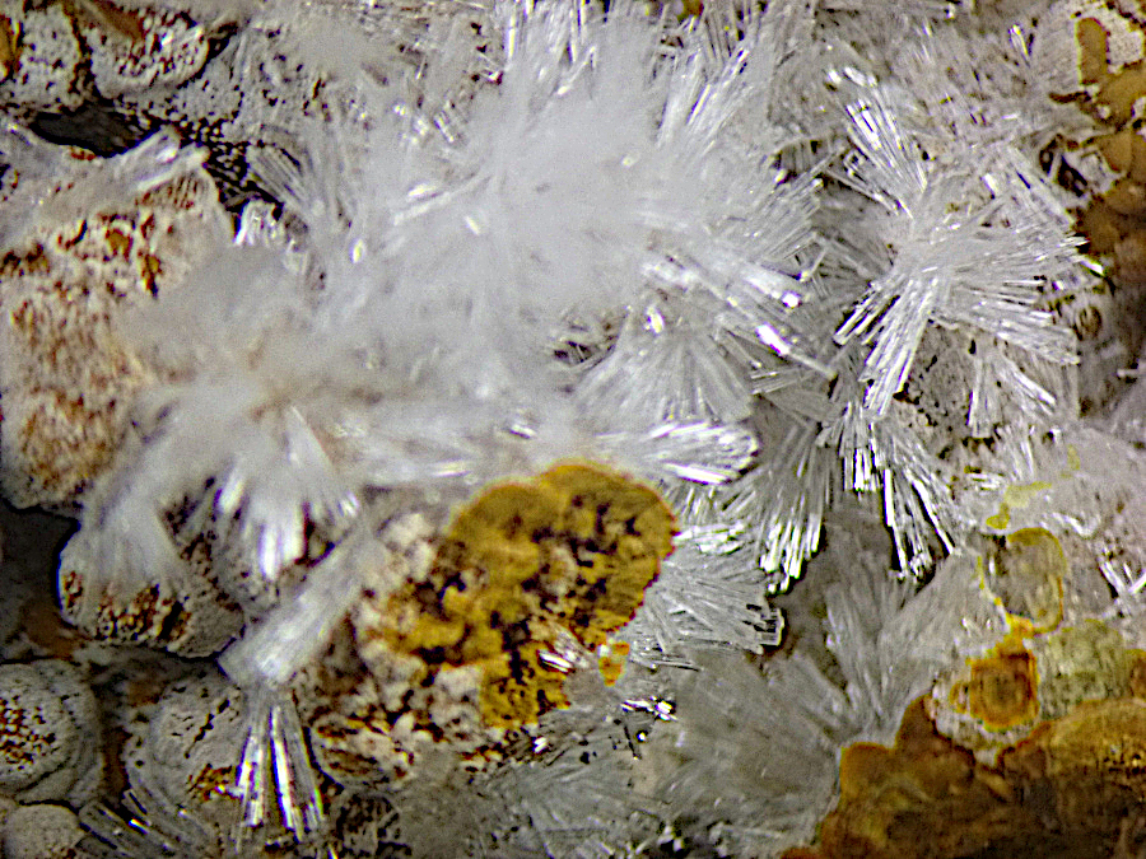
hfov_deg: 19.6
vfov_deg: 14.8
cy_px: 430
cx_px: 573
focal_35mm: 100
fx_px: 3311
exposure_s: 1/125
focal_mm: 18
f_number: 5.7
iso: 250
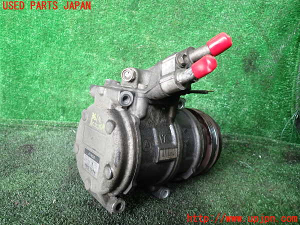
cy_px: 112
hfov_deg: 69.4
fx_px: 217
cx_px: 150
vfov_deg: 54.9
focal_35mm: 25
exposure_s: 1/30
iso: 200
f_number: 2
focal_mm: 4.5
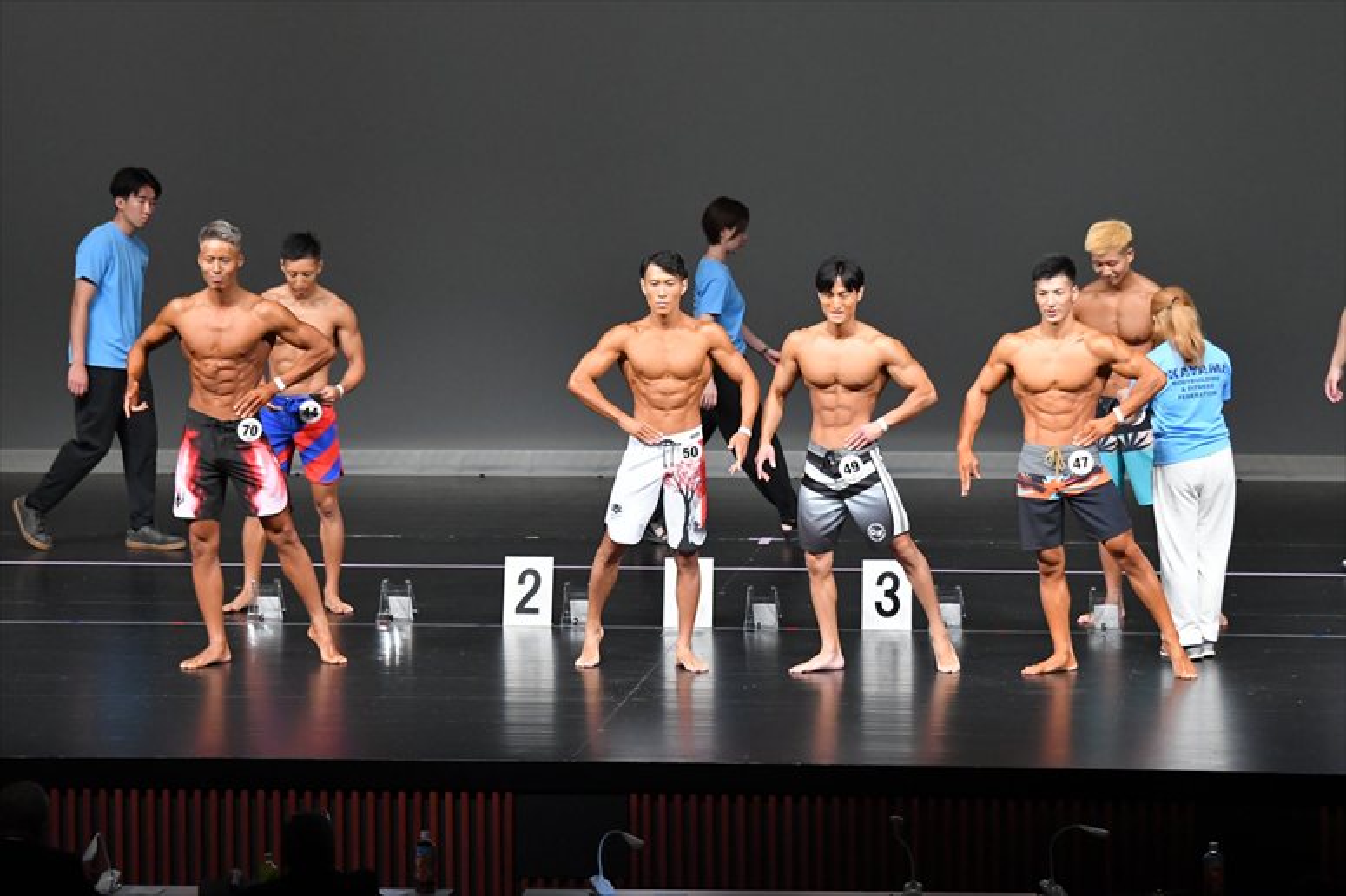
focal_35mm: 168
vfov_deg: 8.2
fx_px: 6278
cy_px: 448
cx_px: 673
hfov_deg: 12.2
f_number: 5.6
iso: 4000
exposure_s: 1/400
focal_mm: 112
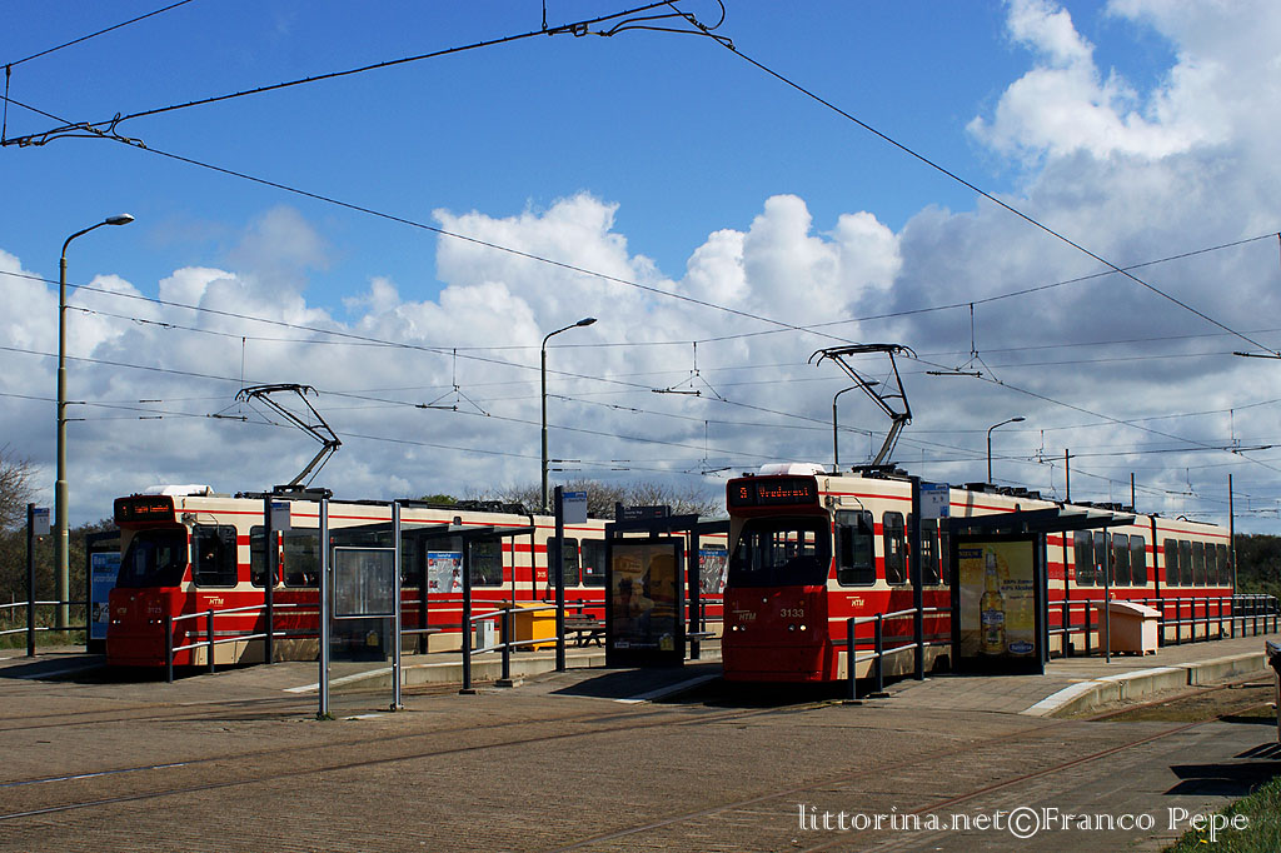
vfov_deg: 31.9
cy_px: 426
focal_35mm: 42
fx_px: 1494
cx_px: 640
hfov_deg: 46.4
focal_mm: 28
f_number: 11
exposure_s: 1/500
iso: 200
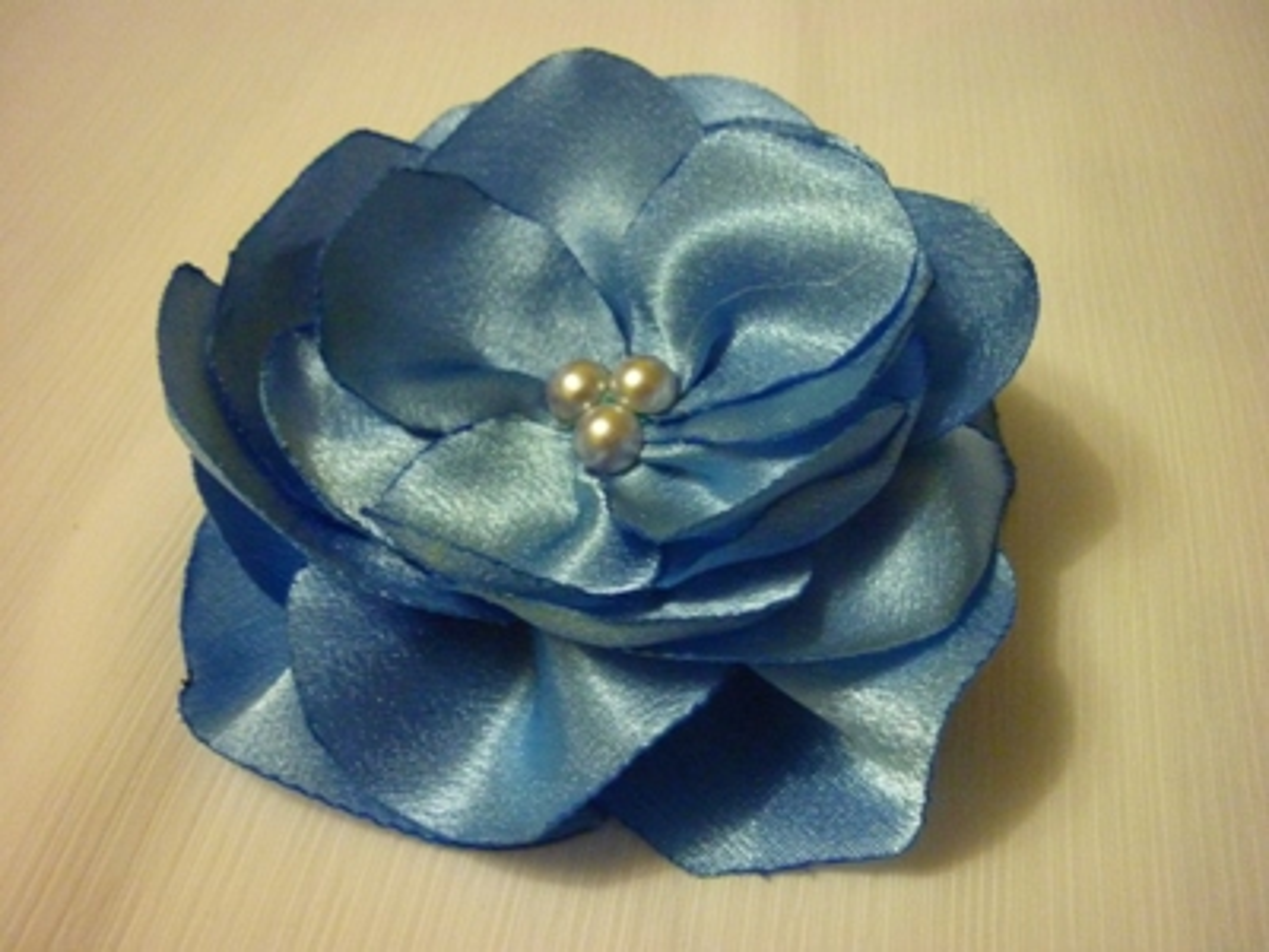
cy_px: 476
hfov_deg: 55.4
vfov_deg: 42.9
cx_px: 634
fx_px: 1210
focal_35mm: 33
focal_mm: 5.5
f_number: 2.8
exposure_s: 1/25
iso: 800
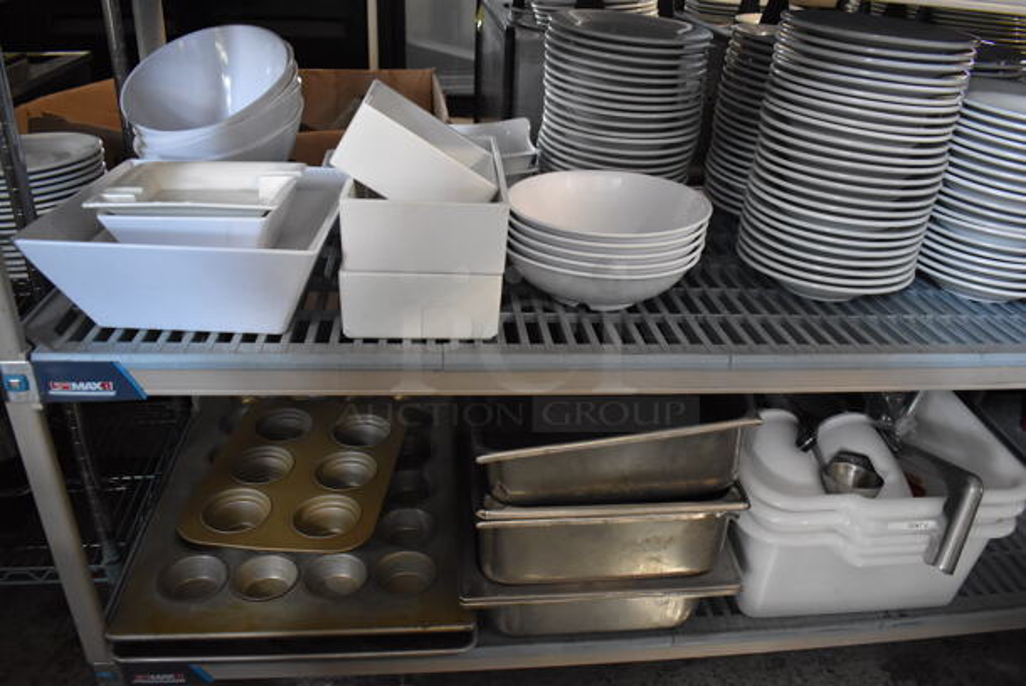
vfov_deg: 48.0
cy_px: 343
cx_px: 513
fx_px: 770
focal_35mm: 27
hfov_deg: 67.3
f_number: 3.5
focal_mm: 18
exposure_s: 1/125
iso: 2200
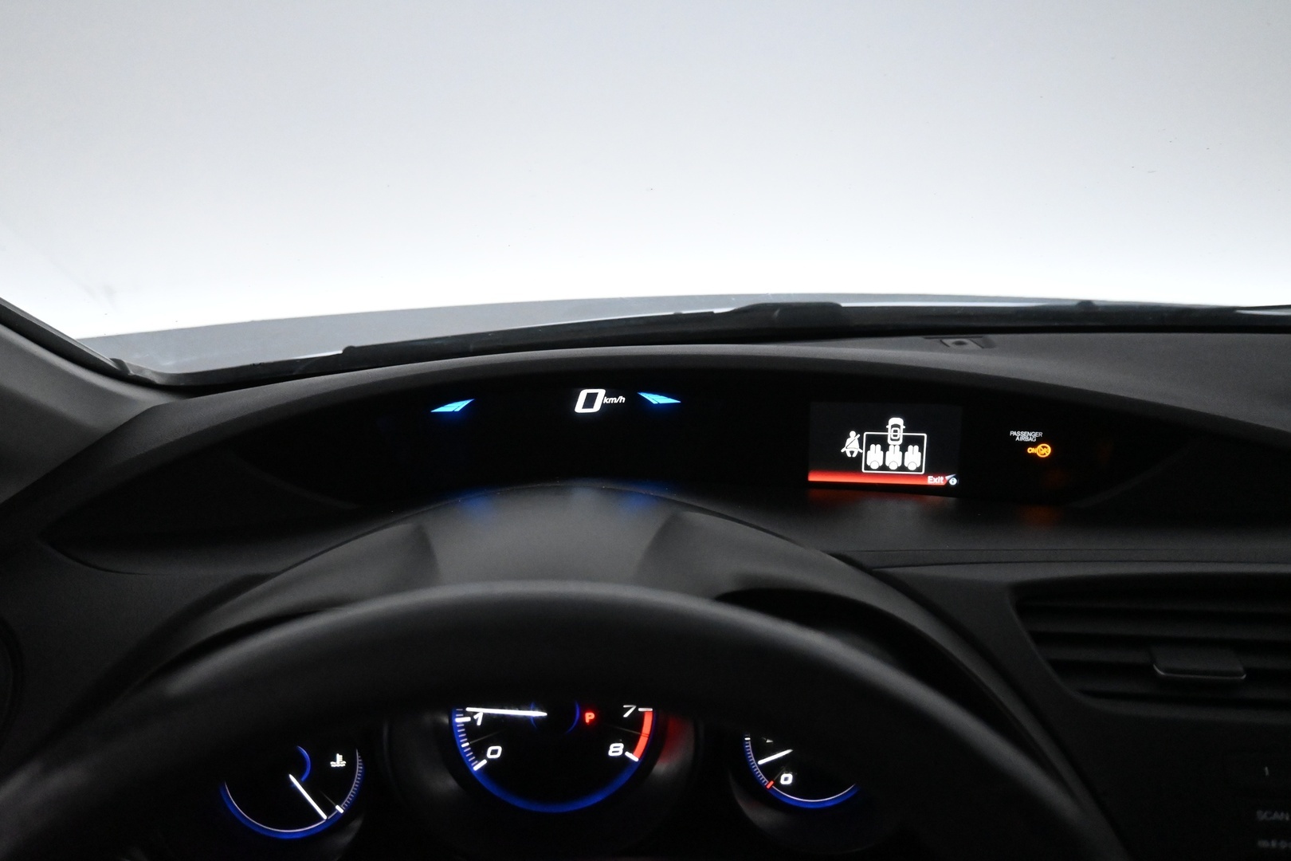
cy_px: 430
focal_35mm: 28
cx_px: 646
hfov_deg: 64.6
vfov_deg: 45.7
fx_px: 1022
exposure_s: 1/500
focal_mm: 19
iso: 6400
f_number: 3.8
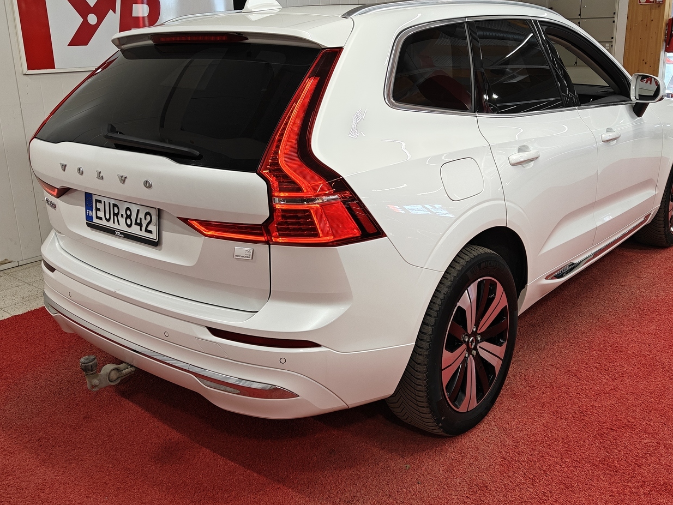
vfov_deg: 40.6
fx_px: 681
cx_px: 348
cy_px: 223
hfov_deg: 52.6
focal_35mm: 35
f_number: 1.8
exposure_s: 1/100
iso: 64
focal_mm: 5.59
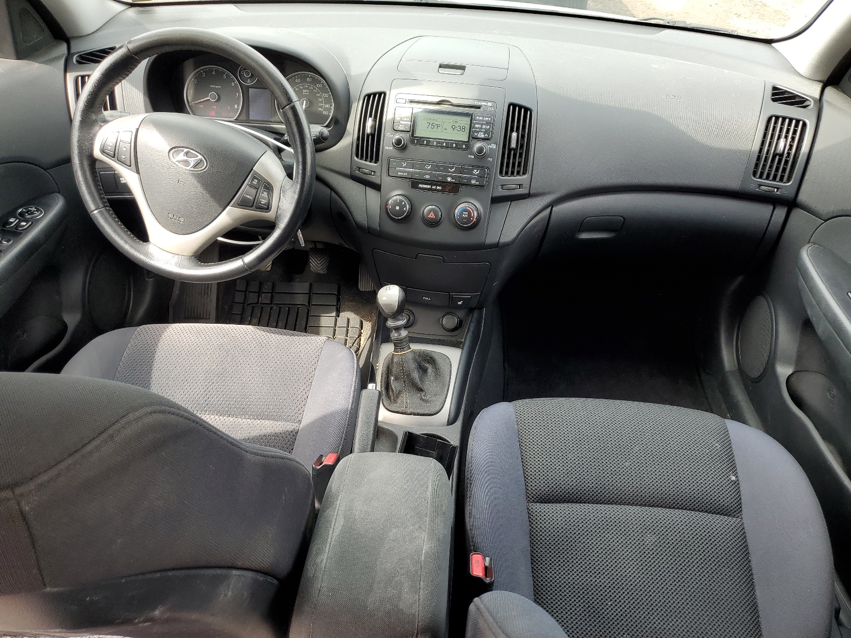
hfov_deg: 67.3
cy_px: 319
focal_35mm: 26
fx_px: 639
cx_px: 426
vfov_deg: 53.1
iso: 50
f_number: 1.5
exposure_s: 1/233
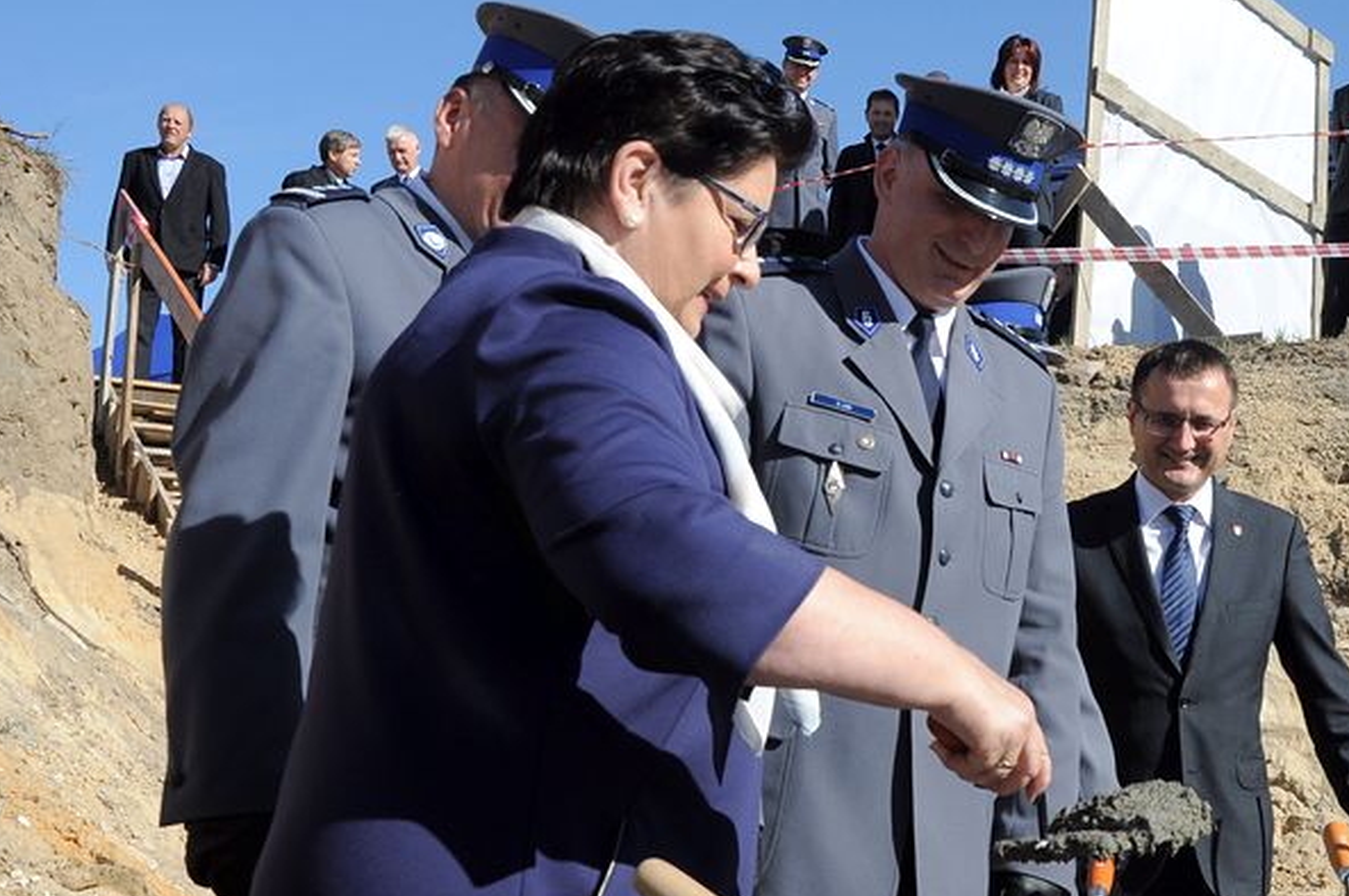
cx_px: 930
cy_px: 592
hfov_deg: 36.6
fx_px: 2011
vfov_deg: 25.0
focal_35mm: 54
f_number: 11
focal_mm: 25
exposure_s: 1/500
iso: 400
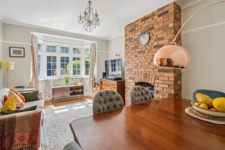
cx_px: 112
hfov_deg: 96.8
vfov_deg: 73.7
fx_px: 100
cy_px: 75
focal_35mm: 16
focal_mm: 16
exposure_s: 1/125
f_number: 5
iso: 640
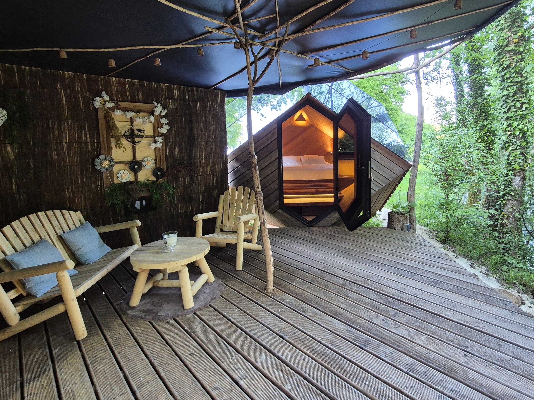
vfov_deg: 74.3
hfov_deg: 90.8
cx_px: 293
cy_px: 171
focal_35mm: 17
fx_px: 262
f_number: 2.2
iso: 640
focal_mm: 2.2
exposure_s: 1/50
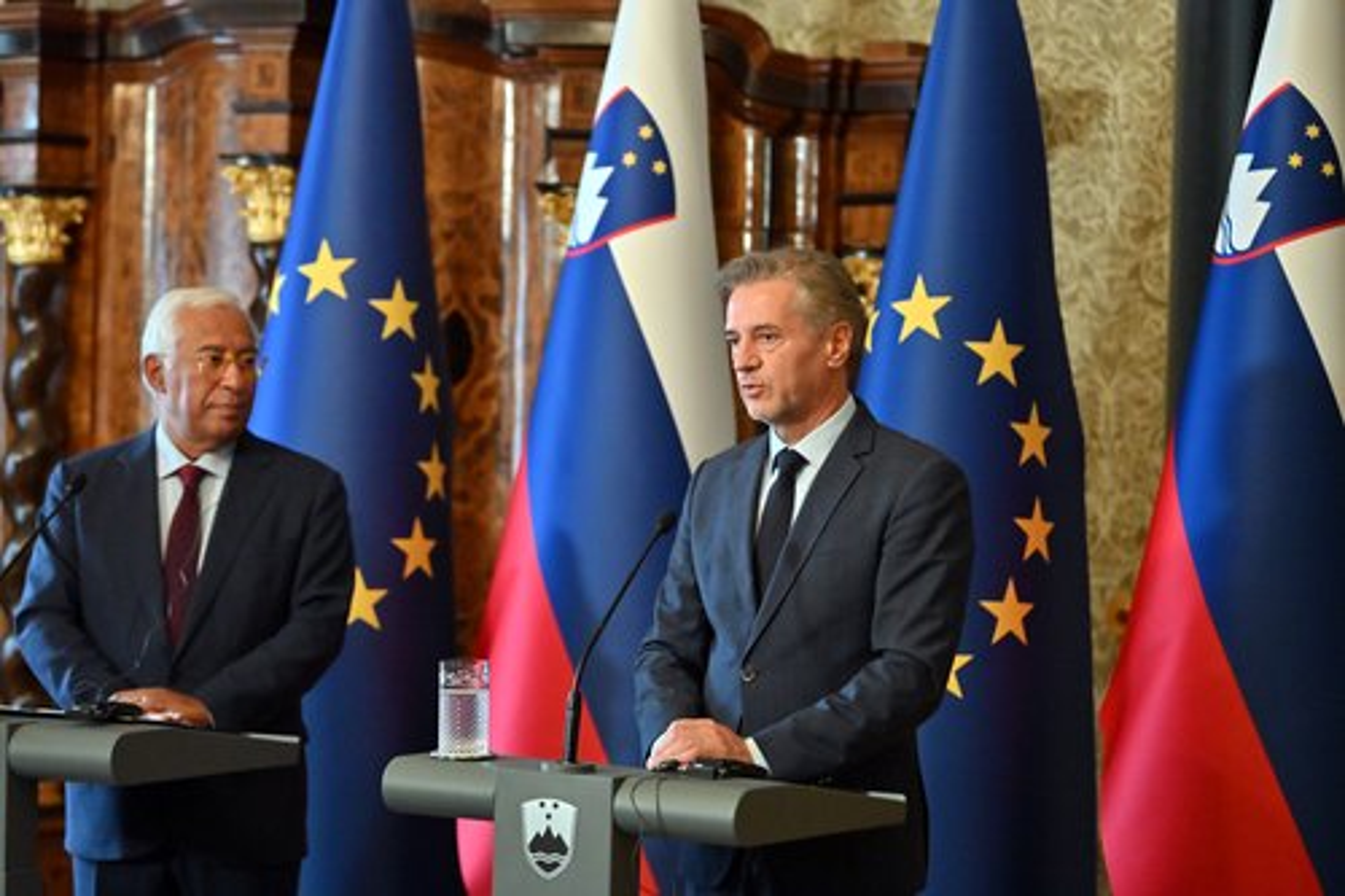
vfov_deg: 12.4
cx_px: 672
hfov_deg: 18.6
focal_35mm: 110
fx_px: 4108
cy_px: 448
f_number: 2.8
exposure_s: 1/400
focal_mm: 110
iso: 5000
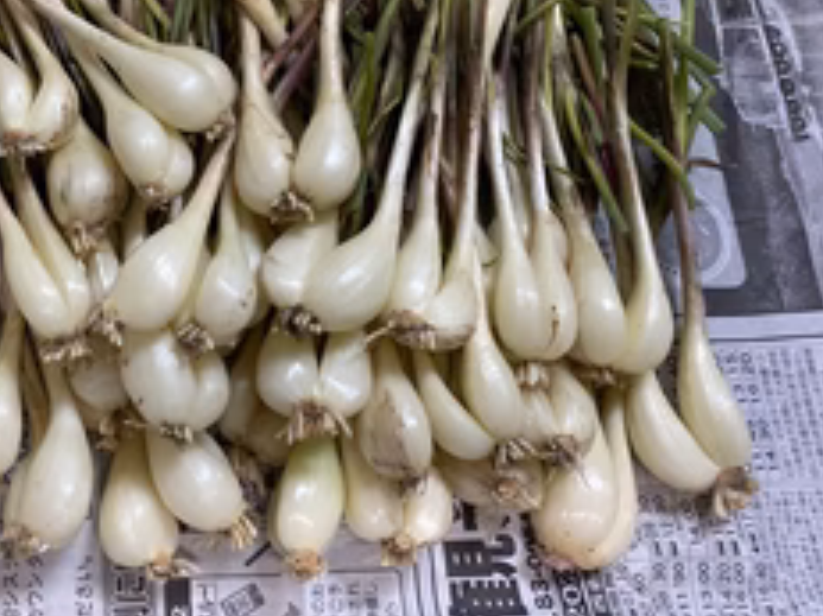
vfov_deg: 31.6
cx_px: 118
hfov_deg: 39.7
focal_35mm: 45
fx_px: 1069
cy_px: 160
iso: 125
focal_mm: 4.25
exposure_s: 1/100
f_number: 1.8
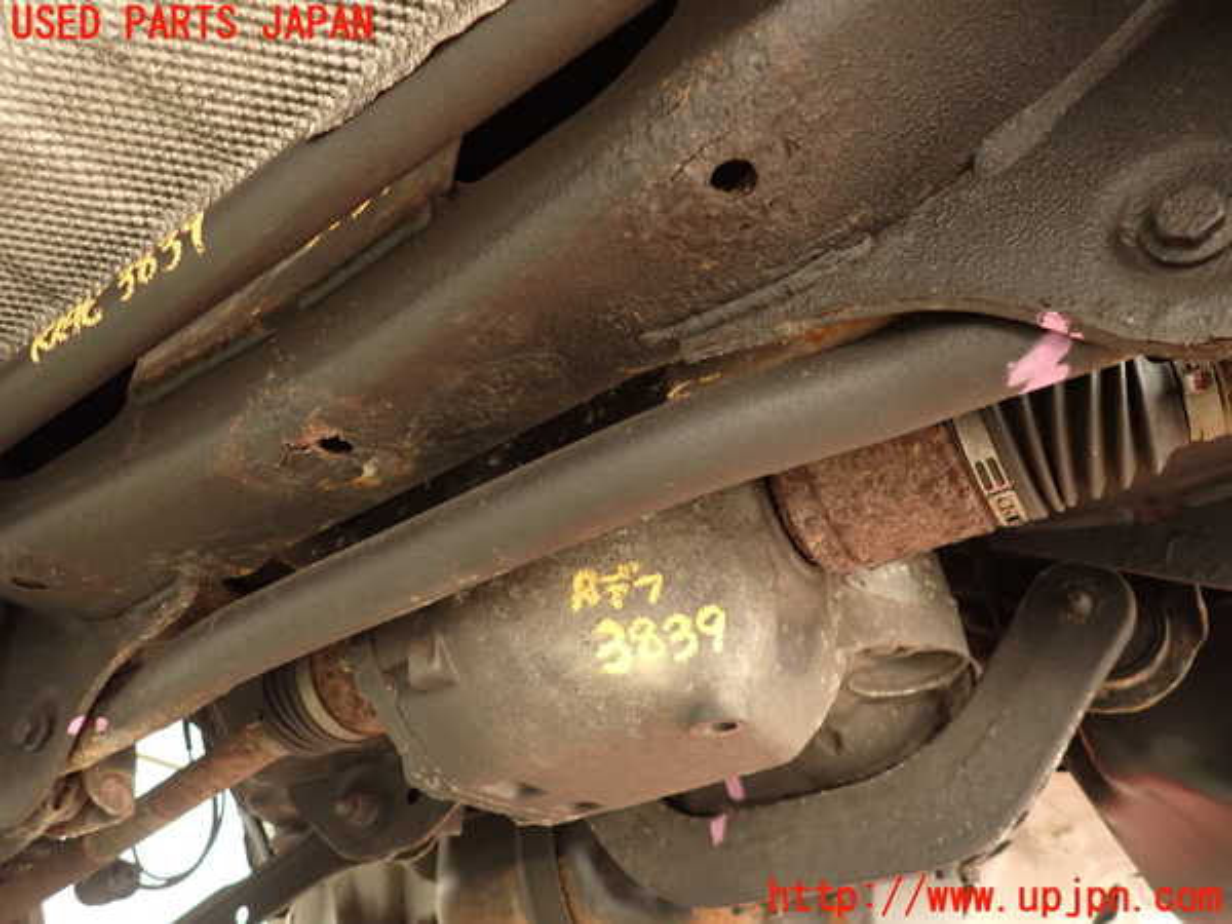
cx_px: 616
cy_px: 462
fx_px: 890
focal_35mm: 25
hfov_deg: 69.4
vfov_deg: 54.9
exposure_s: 1/30
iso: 400
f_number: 2
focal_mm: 4.5
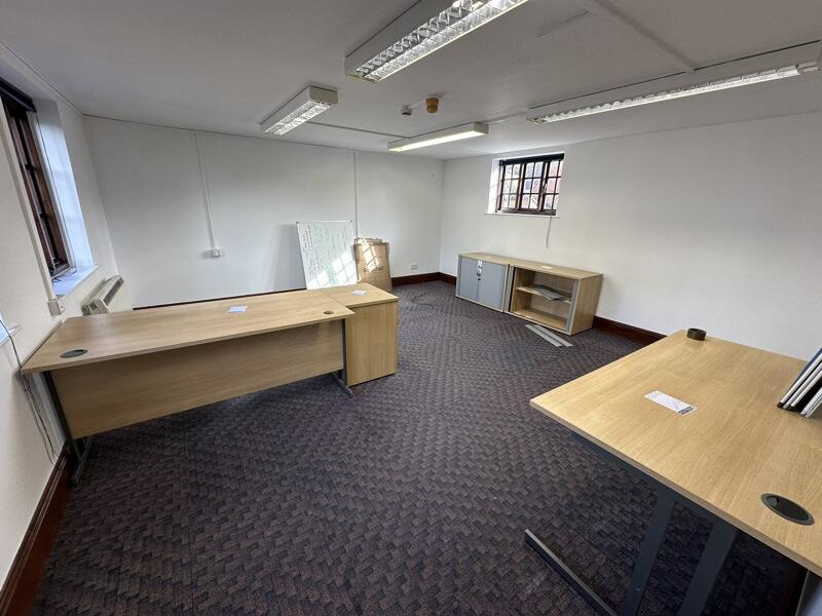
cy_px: 308
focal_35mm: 14
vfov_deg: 85.7
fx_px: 332
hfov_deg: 102.1
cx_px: 411
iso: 64
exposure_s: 1/100
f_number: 2.2
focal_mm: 2.22
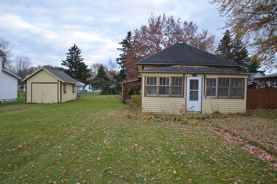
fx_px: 219
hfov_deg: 64.7
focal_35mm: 28
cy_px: 92
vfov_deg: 45.5
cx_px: 138
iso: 125
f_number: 4.2
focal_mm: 19
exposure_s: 1/60
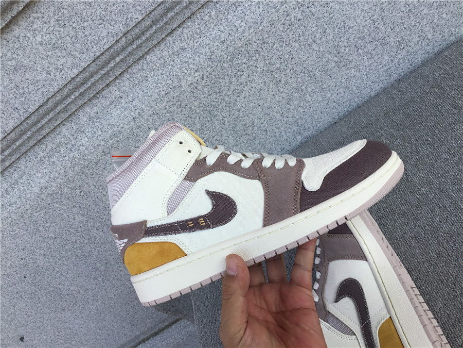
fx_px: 415
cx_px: 232
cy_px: 174
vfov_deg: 45.4
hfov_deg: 58.4
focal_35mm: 31
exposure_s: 1/519
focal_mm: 3.3
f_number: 2.4
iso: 25
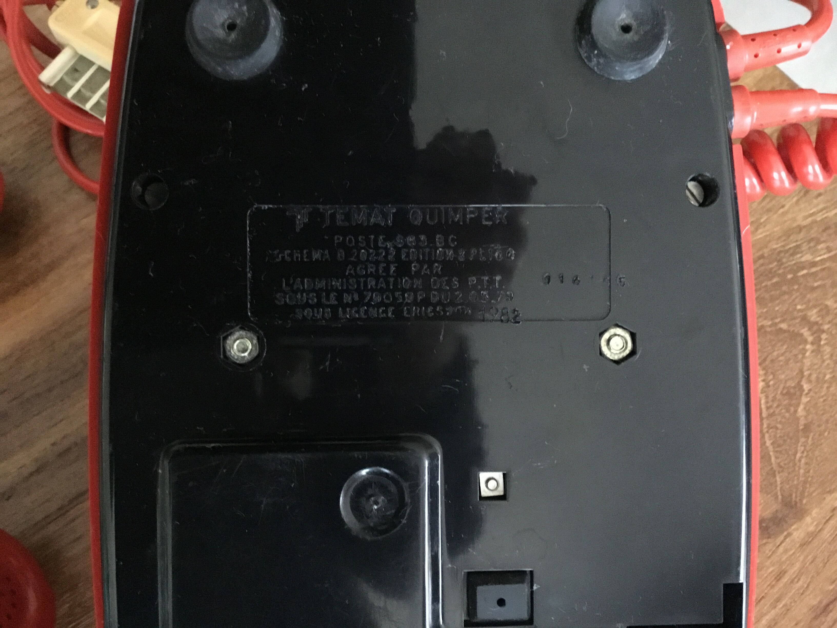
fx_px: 750
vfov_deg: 45.4
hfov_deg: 58.4
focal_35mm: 31
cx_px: 418
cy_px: 314
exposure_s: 1/17
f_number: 2.4
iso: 800
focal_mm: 3.3
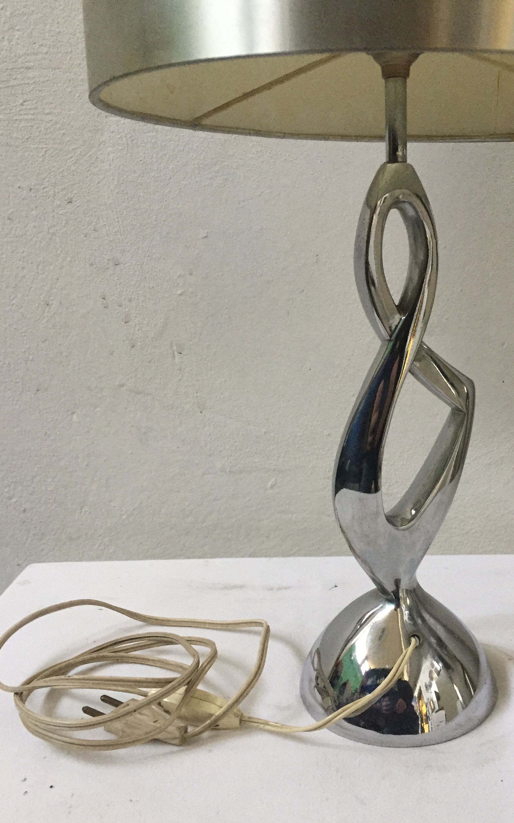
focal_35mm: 34
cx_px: 326
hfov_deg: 37.0
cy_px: 450
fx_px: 762
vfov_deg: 56.6
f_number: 2.2
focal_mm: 4.15
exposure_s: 1/33
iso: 200
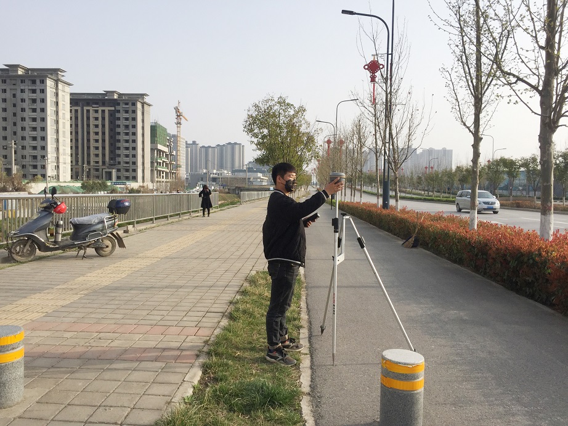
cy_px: 213
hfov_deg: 61.7
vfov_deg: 48.2
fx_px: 476
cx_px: 284
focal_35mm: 29
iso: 32
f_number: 2.2
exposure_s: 1/1799
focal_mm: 4.15
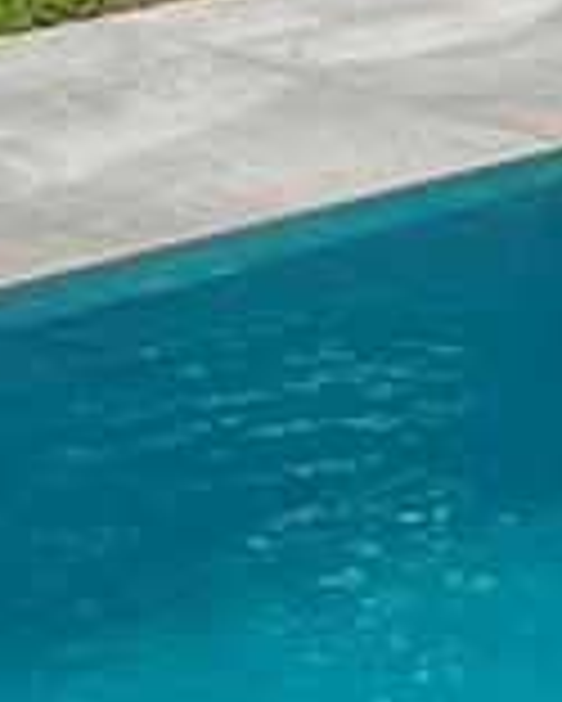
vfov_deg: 9.4
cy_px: -590
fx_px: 4050
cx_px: 508
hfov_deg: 7.9
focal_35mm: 195
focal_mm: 5.7
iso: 50
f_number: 1.5
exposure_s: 1/654
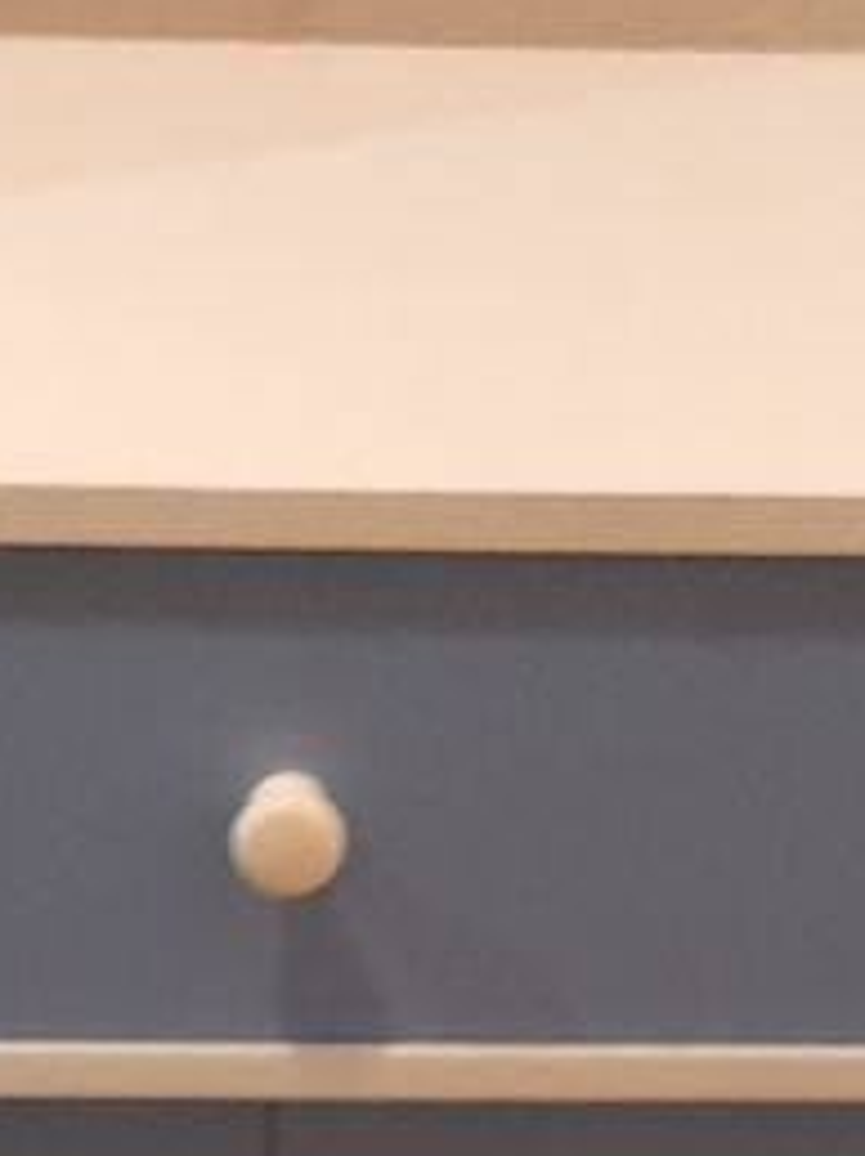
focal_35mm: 97
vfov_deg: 17.5
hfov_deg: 15.2
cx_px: 332
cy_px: 1900
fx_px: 3237
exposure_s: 1/25
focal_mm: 4.6
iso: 500
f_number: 2
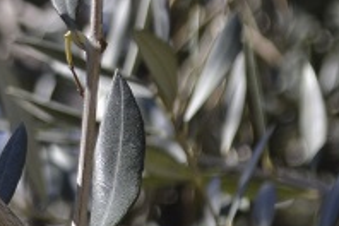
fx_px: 3931
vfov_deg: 3.3
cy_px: -281
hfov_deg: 4.9
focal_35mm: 418
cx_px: -315
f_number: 5.6
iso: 100
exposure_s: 1/250
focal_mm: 55
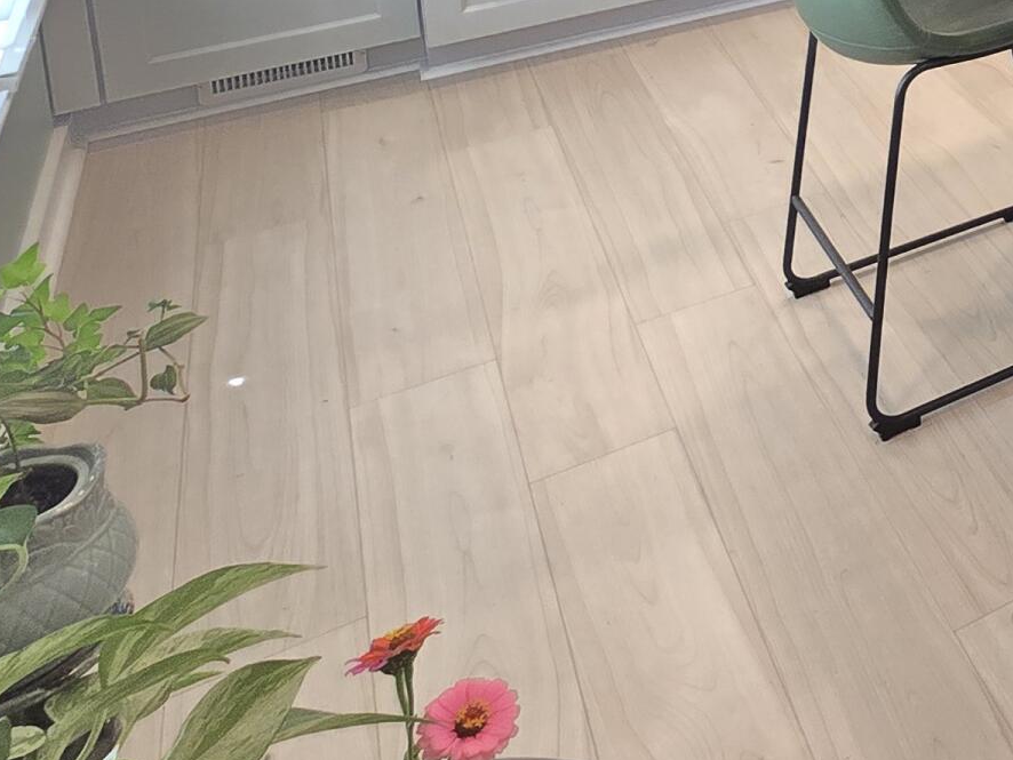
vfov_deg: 25.7
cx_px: 1467
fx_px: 1288
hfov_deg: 29.3
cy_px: -344
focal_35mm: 44
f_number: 2.2
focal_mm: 2.2
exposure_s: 1/60
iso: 160
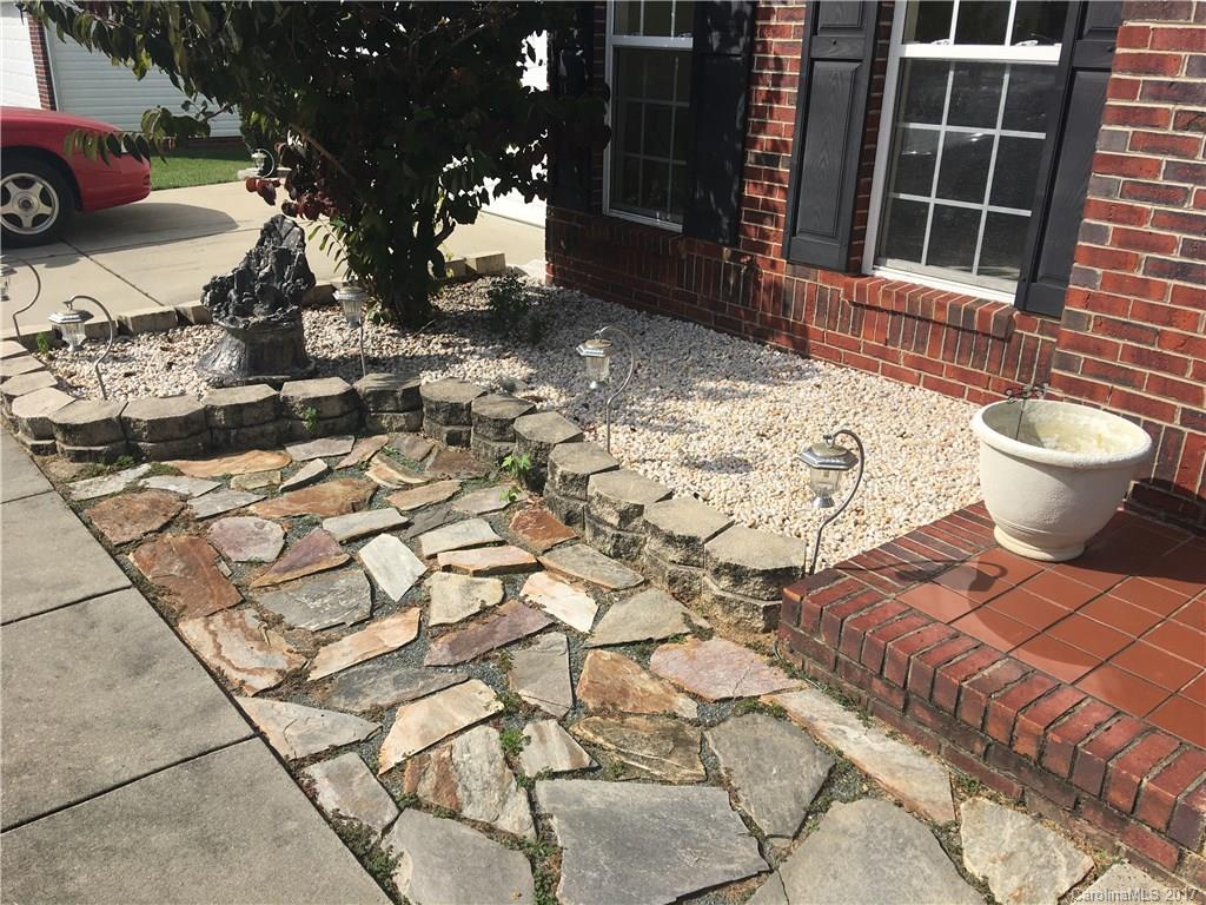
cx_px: 603
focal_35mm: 29
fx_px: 1010
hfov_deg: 61.7
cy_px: 452
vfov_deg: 48.2
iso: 25
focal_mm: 4.15
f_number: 2.2
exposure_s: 1/1923
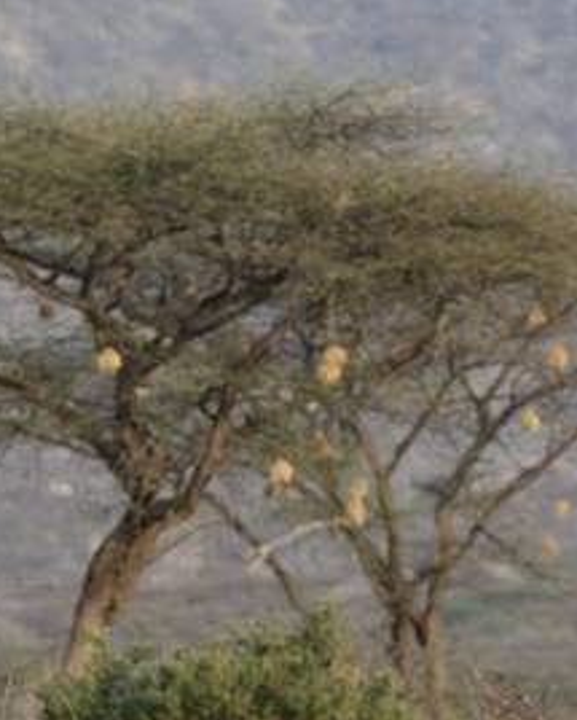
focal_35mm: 733
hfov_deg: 2.1
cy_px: 809
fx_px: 15620
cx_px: 219
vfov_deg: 2.6
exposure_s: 1/640
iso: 450
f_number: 5.3
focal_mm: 200
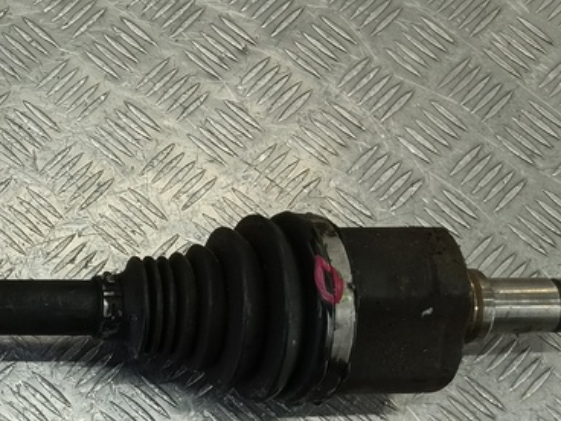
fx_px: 1037
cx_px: -140
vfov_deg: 22.8
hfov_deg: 26.4
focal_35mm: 64
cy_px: 288
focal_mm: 4.11
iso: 142
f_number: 1.6
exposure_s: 1/100
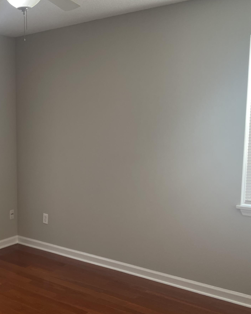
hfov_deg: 33.1
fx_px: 399
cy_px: 167
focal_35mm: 43
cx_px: 26
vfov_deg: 42.9
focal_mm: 4.2
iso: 50
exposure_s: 1/120
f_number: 1.6
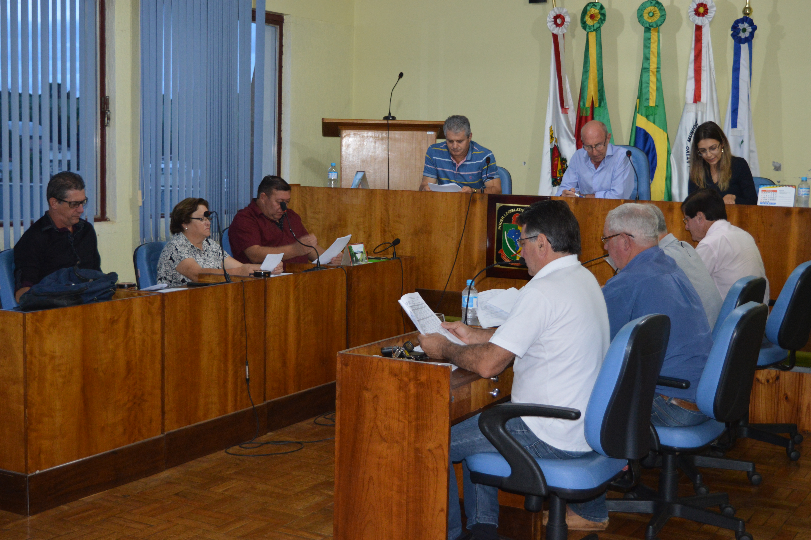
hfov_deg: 38.9
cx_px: 406
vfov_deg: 26.4
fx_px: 1148
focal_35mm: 51
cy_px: 270
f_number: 4.5
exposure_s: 1/60
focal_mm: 34
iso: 1000
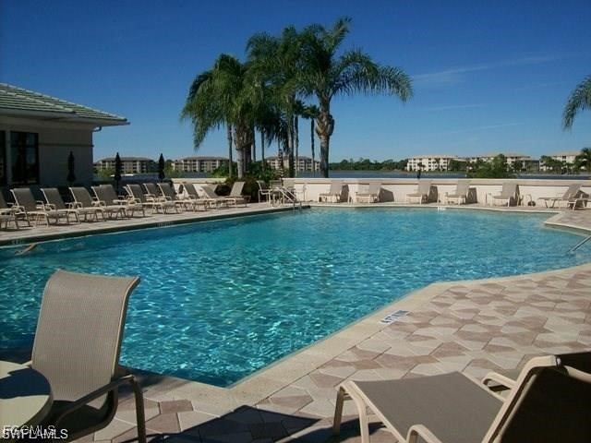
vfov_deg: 39.7
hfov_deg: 51.4
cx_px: 296
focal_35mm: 36
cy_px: 222
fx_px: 615
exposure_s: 1/1236
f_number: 4.8
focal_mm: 6
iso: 80
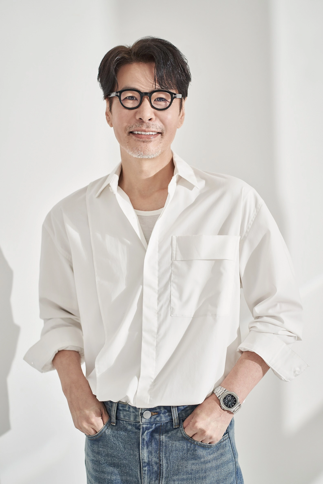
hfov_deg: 16.1
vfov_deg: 23.9
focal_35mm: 85
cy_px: 242
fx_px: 1144
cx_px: 162
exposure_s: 1/200
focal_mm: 85
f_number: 2.5
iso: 400
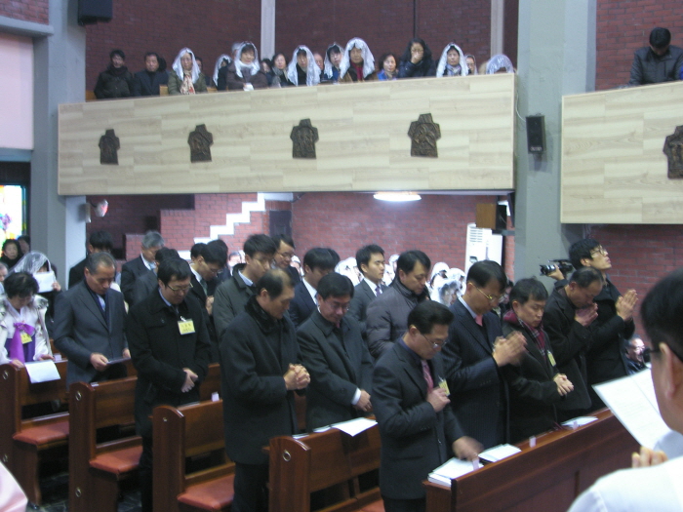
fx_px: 888
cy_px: 256
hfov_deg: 42.1
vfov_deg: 32.2
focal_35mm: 45
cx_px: 342
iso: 100
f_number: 2.5
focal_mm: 11.5
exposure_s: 1/6
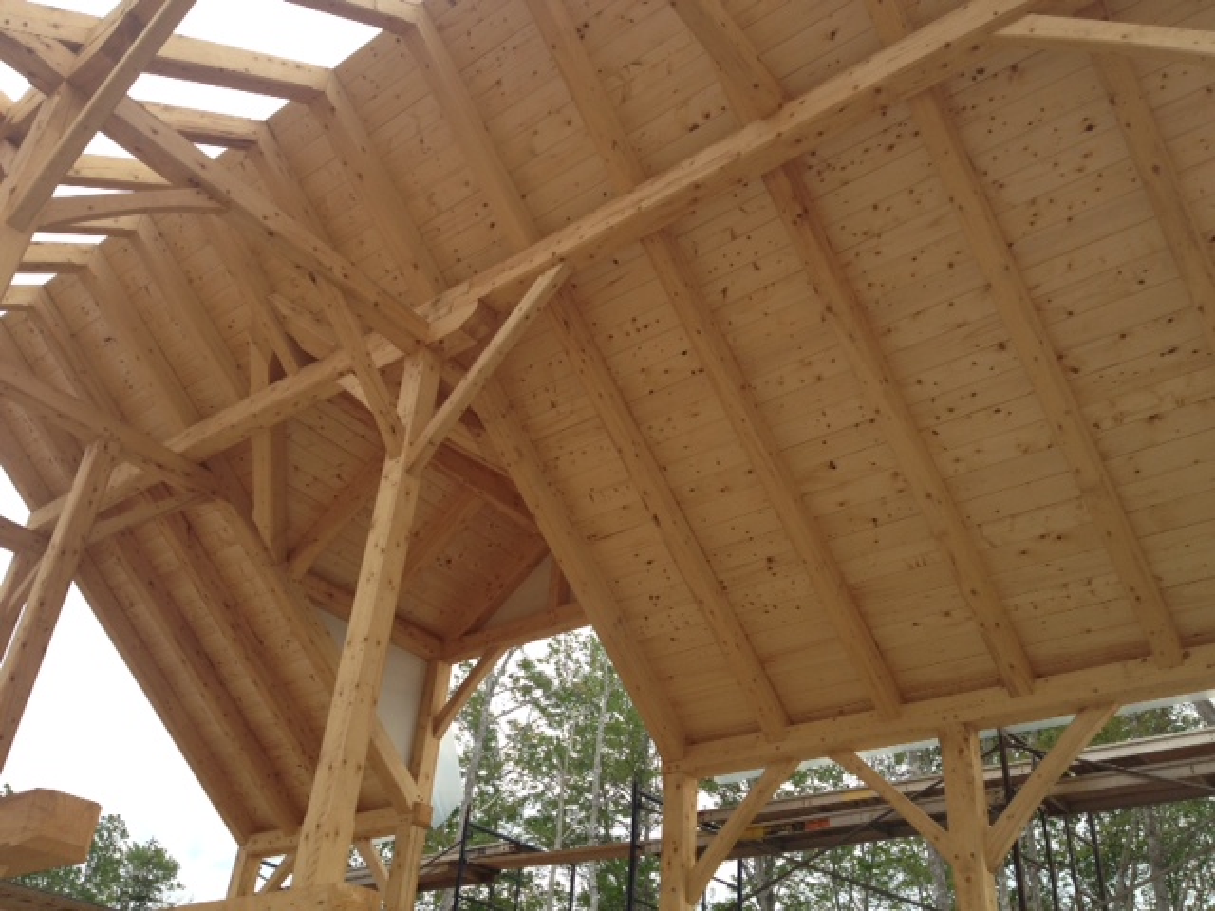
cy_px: 456
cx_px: 608
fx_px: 1228
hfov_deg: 52.6
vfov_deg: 40.7
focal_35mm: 35
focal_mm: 4.28
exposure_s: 1/464
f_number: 2.4
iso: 50
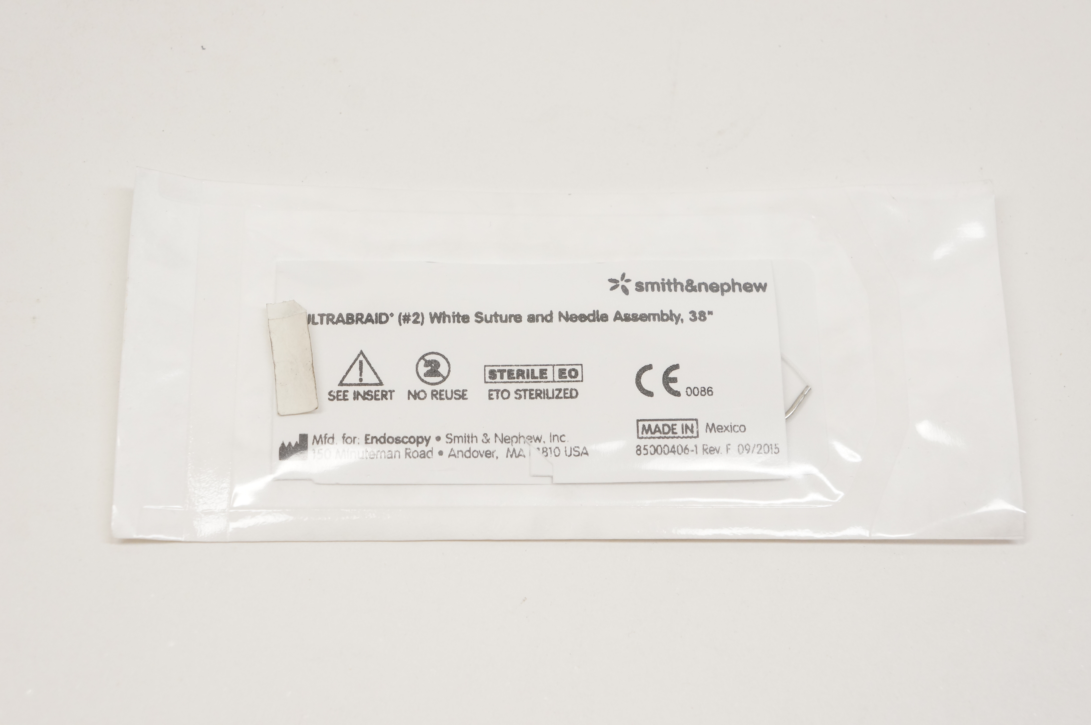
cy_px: 362
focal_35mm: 60
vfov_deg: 22.6
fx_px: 1816
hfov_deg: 33.4
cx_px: 546
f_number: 7.1
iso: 800
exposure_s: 1/125
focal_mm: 40
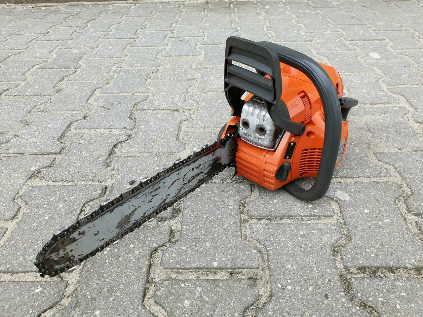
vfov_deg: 53.1
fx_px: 318
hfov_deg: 67.3
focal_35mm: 26
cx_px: 212
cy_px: 158
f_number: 2.4
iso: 50
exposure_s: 1/154
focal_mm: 4.3
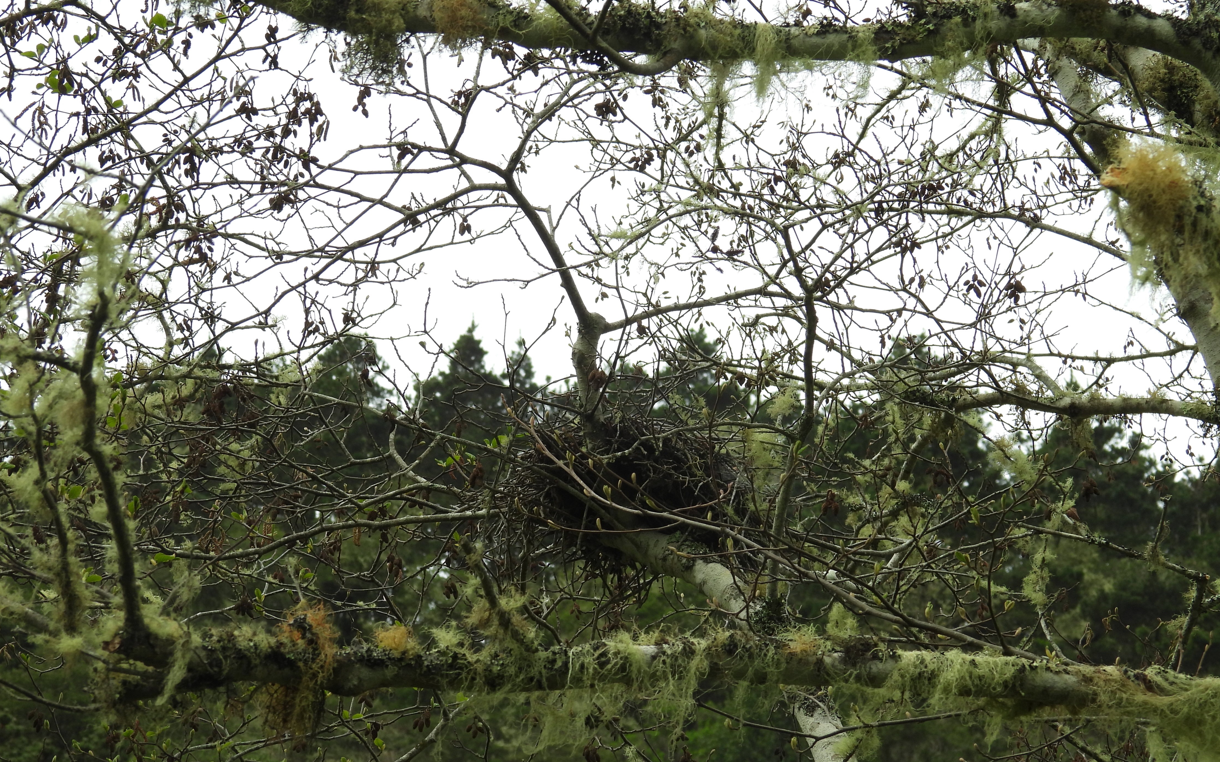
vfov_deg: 8.0
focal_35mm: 165
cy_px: 351
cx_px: 618
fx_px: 5486
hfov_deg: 12.7
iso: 100
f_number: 4.5
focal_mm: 26.8
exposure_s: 1/320
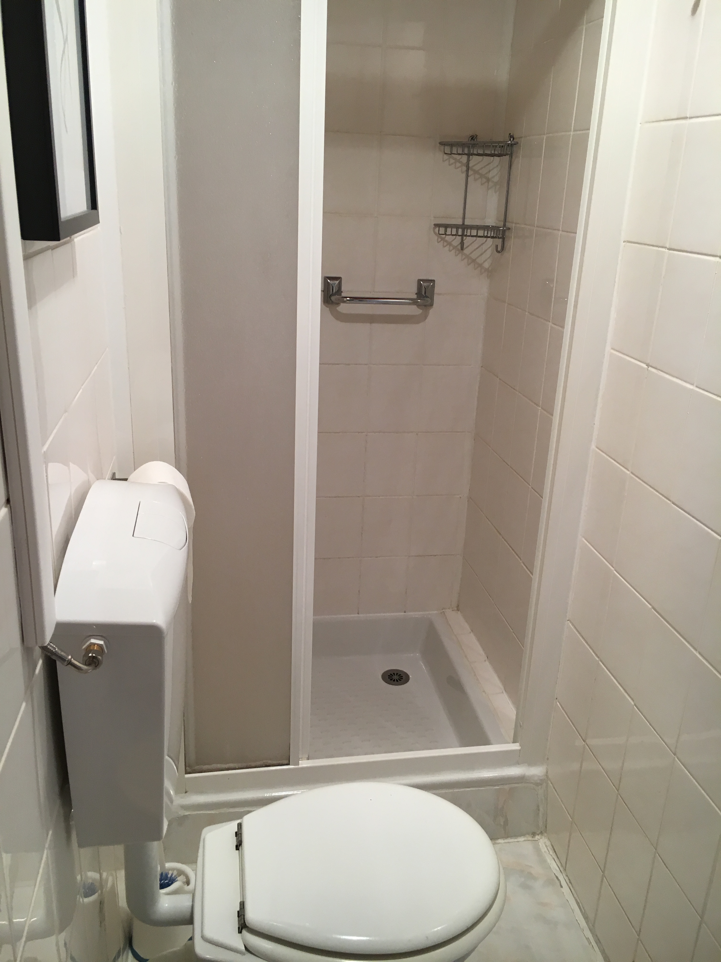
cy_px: 481
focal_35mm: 29
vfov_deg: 61.7
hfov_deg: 48.2
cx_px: 360
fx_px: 805
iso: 80
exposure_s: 1/33
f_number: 2.2
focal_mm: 4.15
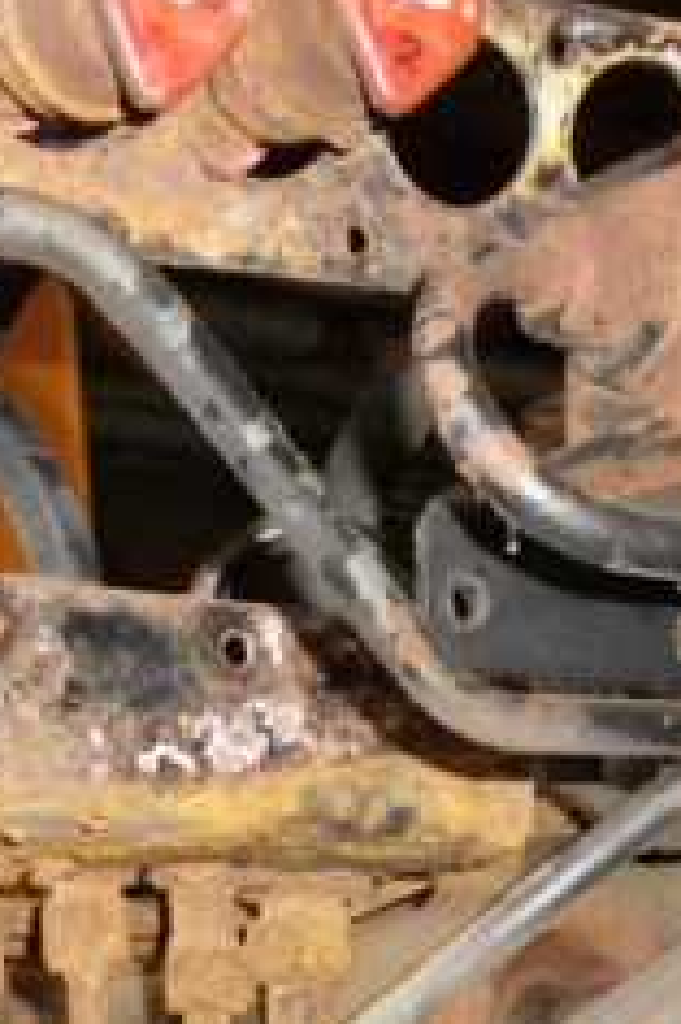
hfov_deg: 17.2
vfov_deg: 24.6
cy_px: 1015
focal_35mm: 79
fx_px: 2245
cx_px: 317
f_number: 3.5
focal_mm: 5.05
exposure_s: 1/100
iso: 800
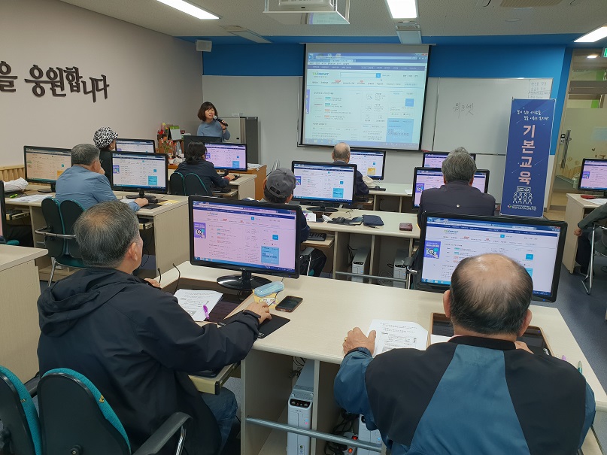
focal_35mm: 26
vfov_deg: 53.1
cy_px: 228
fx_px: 456
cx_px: 304
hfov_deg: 67.3
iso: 100
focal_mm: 4.3
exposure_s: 1/60
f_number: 2.4
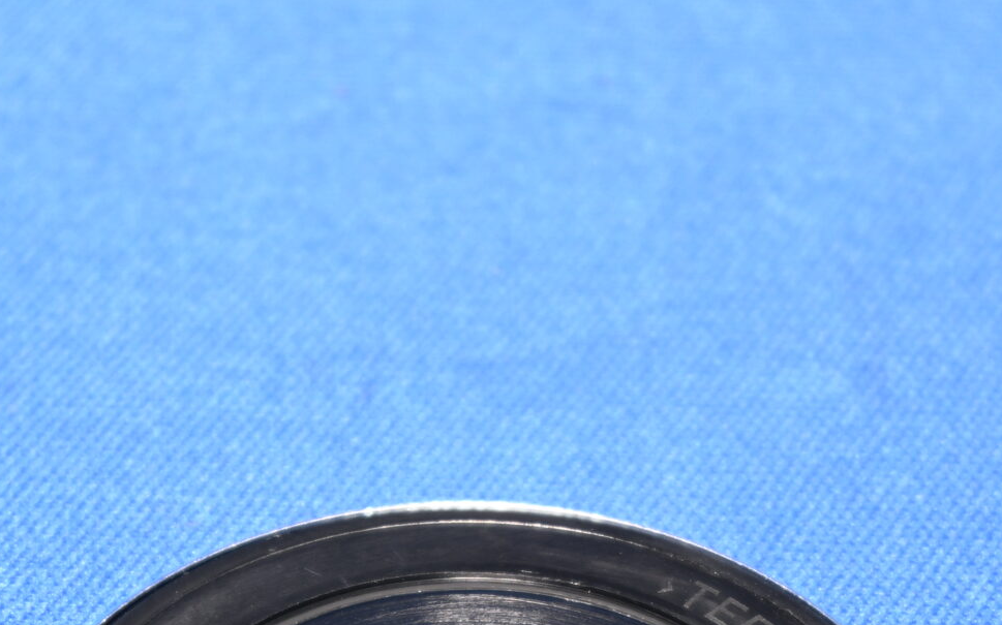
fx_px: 5515
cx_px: 498
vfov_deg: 6.4
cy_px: 864
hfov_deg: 10.4
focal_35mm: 202
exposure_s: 1/5
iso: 100
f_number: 6.3
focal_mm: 50
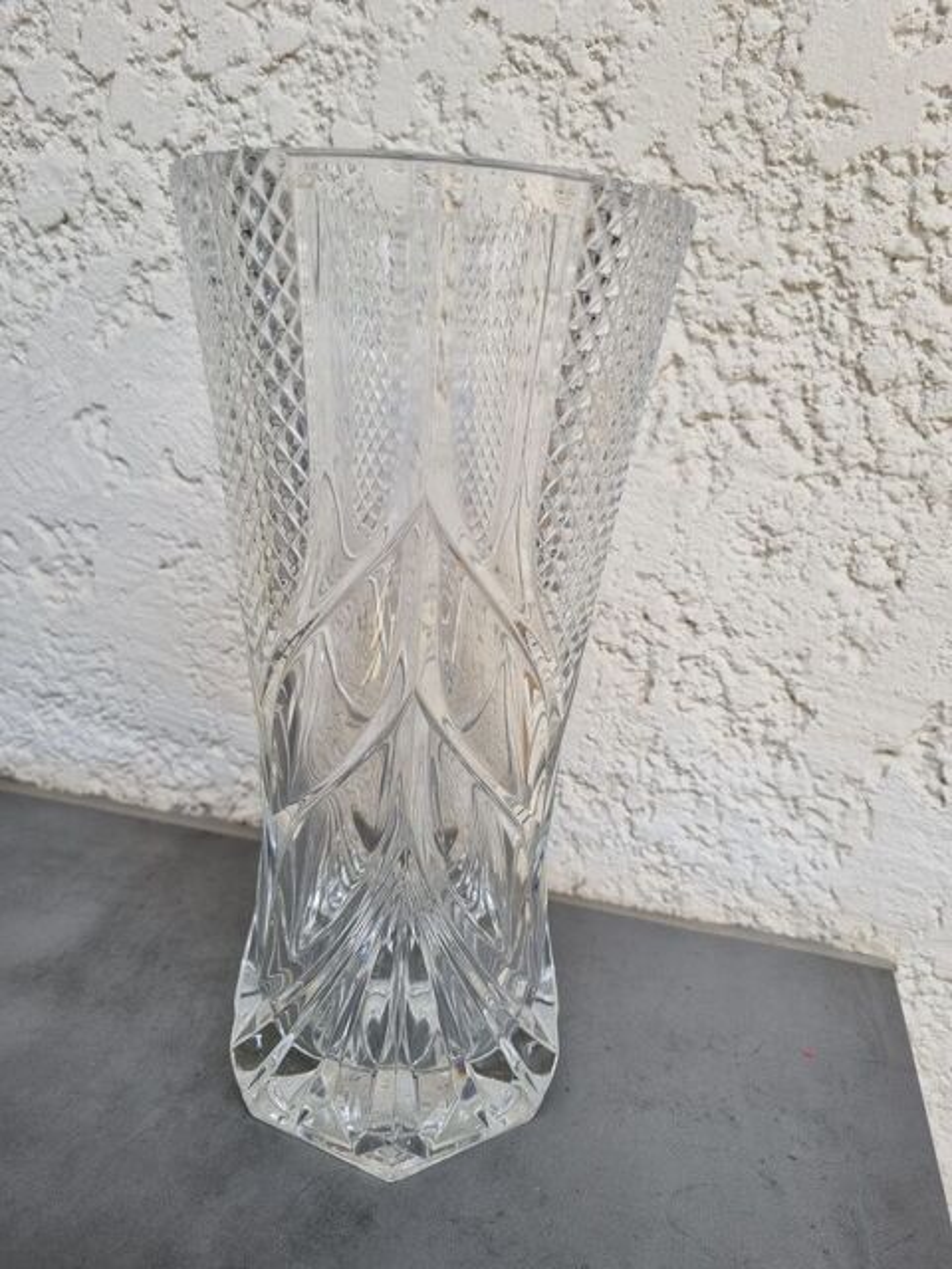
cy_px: 634
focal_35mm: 26
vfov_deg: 67.3
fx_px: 953
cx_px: 476
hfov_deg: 53.1
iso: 50
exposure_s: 1/706
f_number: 1.8
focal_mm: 5.4
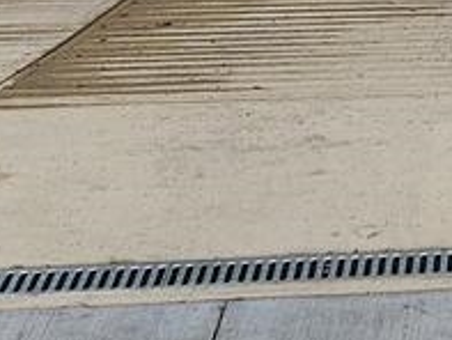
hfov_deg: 11.5
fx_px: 2195
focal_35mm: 168
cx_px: 569
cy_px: -646
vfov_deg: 7.8
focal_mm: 5.4
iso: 125
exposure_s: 1/1412
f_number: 1.8
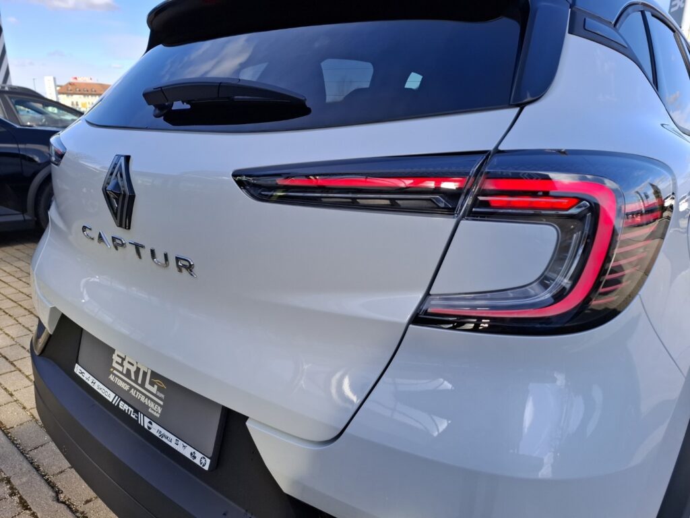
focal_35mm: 23
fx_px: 458
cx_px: 345
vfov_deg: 58.9
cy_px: 259
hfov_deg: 73.9
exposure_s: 1/1147
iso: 50
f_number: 1.8
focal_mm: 5.54
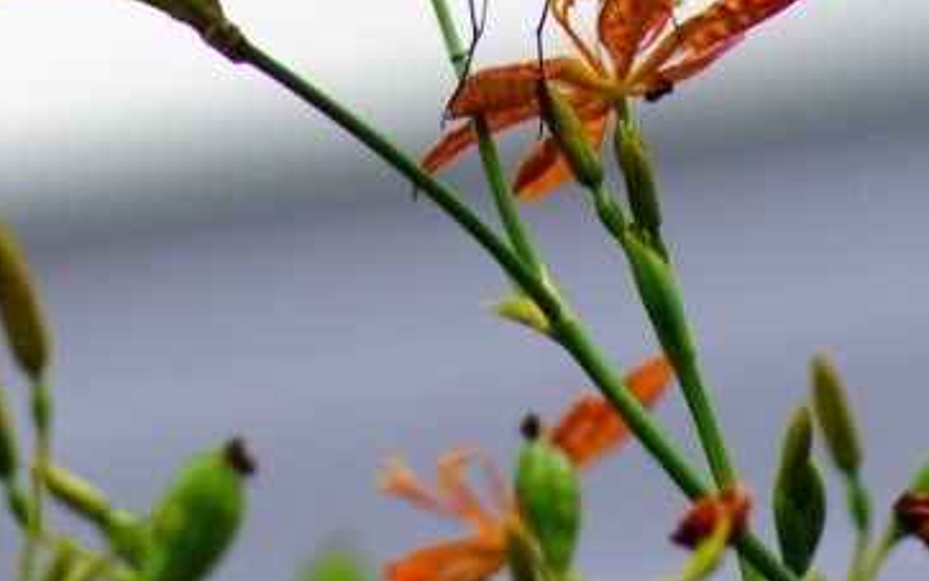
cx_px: 520
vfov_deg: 1.4
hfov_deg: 2.3
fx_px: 22942
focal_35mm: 906
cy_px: -257
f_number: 5.6
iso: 200
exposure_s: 1/400
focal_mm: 210
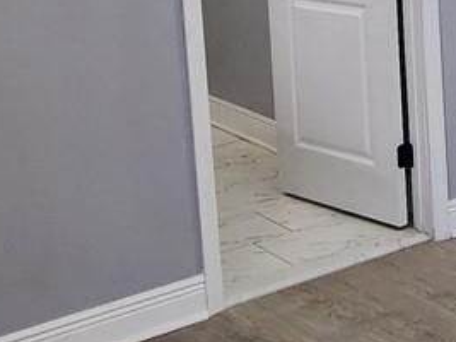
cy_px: -75
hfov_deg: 20.3
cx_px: 741
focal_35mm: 78
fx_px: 1027
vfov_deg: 17.9
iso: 125
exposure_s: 1/60
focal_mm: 2.2
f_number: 2.2
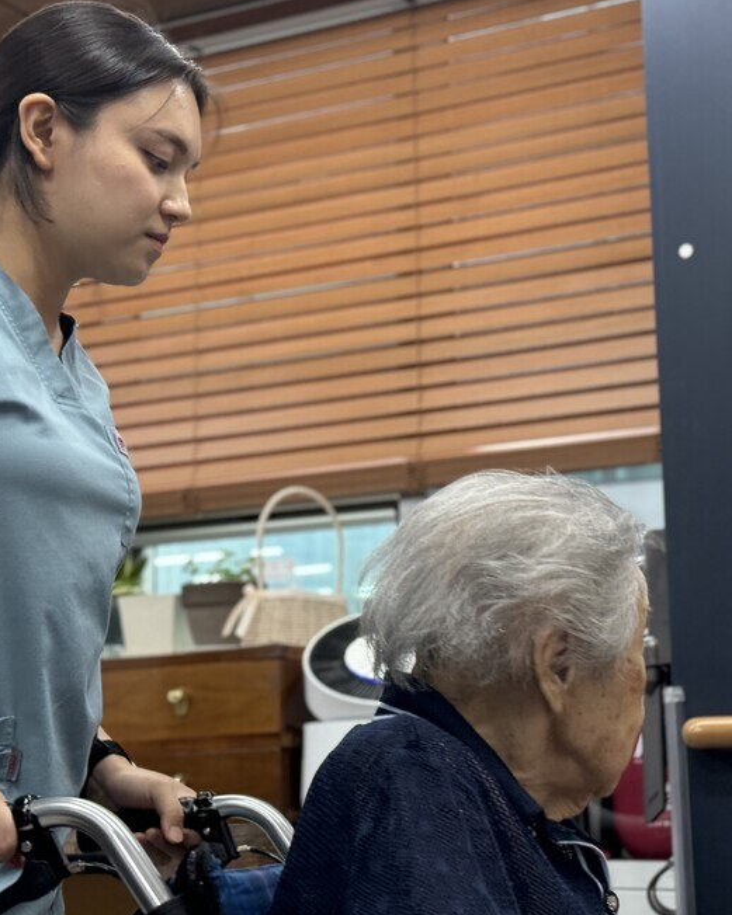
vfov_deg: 27.5
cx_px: 417
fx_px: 1870
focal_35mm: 69
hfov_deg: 22.1
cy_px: 413
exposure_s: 1/60
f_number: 1.78
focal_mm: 6.76
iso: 200
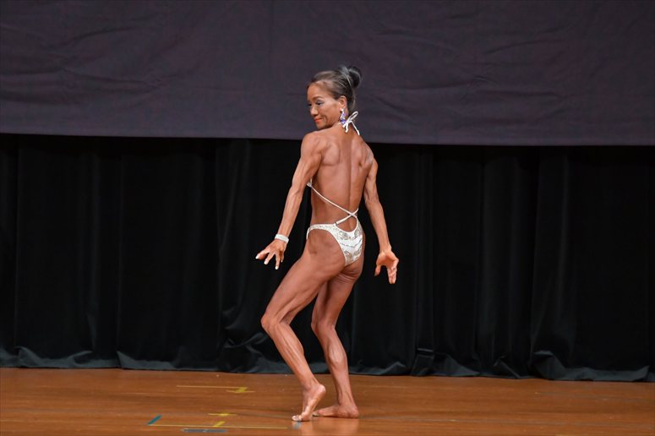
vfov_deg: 4.6
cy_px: 218
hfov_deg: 6.9
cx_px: 328
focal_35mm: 300
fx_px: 5456
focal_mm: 200
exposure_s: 1/400
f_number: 5.6
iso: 4000
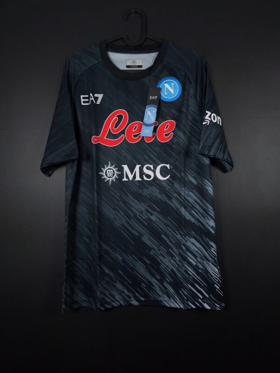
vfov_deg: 73.9
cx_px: 140
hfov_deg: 58.9
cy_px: 186
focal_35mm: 23
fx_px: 248
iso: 400
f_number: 1.6
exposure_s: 1/200
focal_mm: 6.57
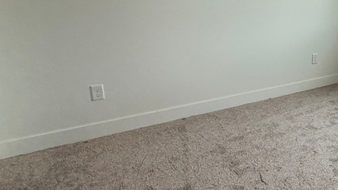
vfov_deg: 32.3
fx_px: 323
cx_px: 342
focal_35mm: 36
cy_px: 51
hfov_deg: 46.0
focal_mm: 2.22
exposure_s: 1/120
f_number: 2.2
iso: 160
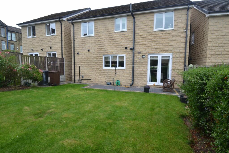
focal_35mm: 18
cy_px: 76
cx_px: 114
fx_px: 115
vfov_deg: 67.4
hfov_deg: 90.0
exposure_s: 1/125
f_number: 5.6
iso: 110
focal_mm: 12
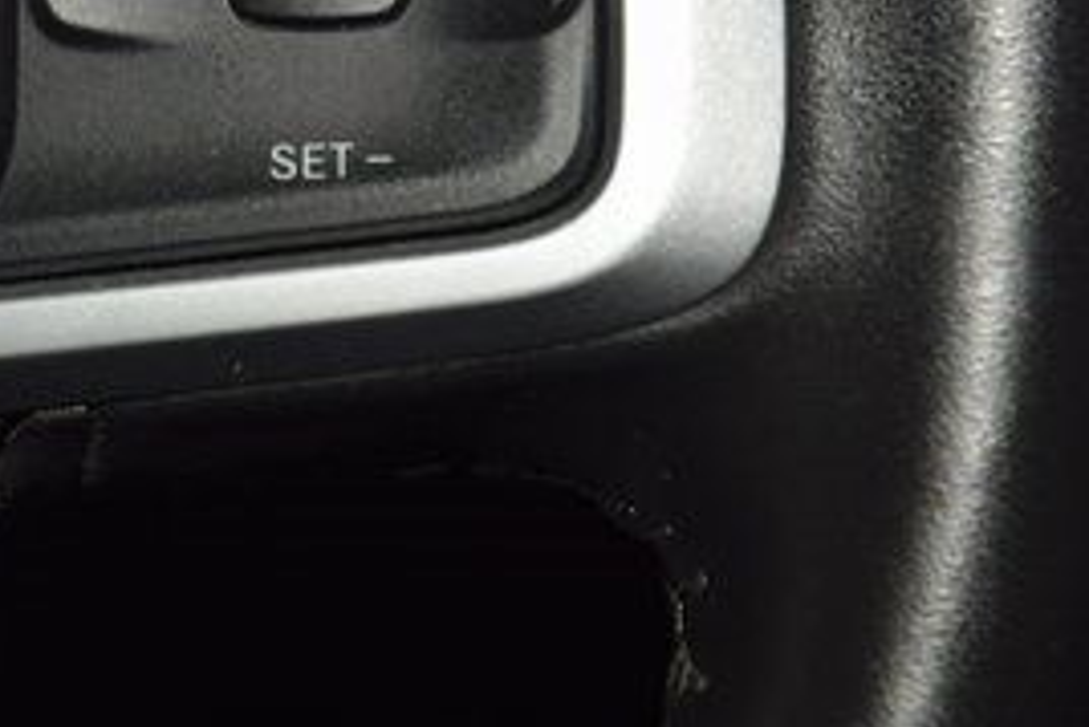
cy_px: -51
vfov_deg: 5.5
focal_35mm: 251
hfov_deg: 8.2
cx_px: 146
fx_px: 7597
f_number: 8
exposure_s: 1/125
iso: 100
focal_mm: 70
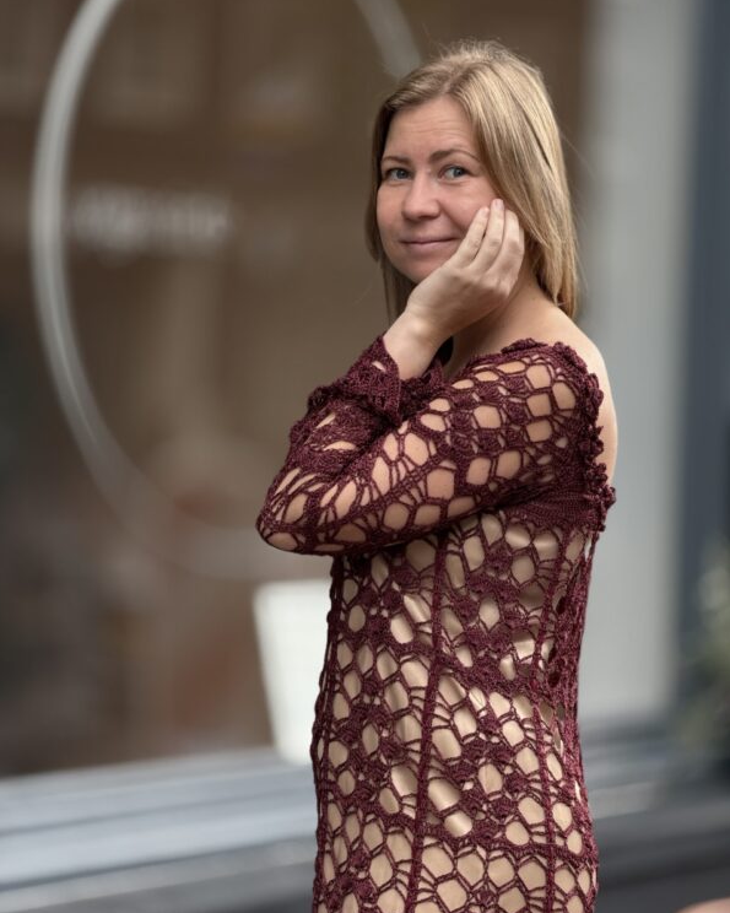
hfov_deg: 12.2
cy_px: 465
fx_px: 3404
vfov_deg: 15.3
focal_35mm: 126
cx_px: 367
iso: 50
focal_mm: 15.66
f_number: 2.8
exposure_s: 1/165
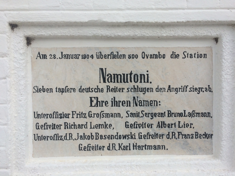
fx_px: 197
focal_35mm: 29
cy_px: 88
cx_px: 118
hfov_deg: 61.7
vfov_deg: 48.2
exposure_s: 1/1786
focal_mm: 4.15
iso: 32
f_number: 2.2
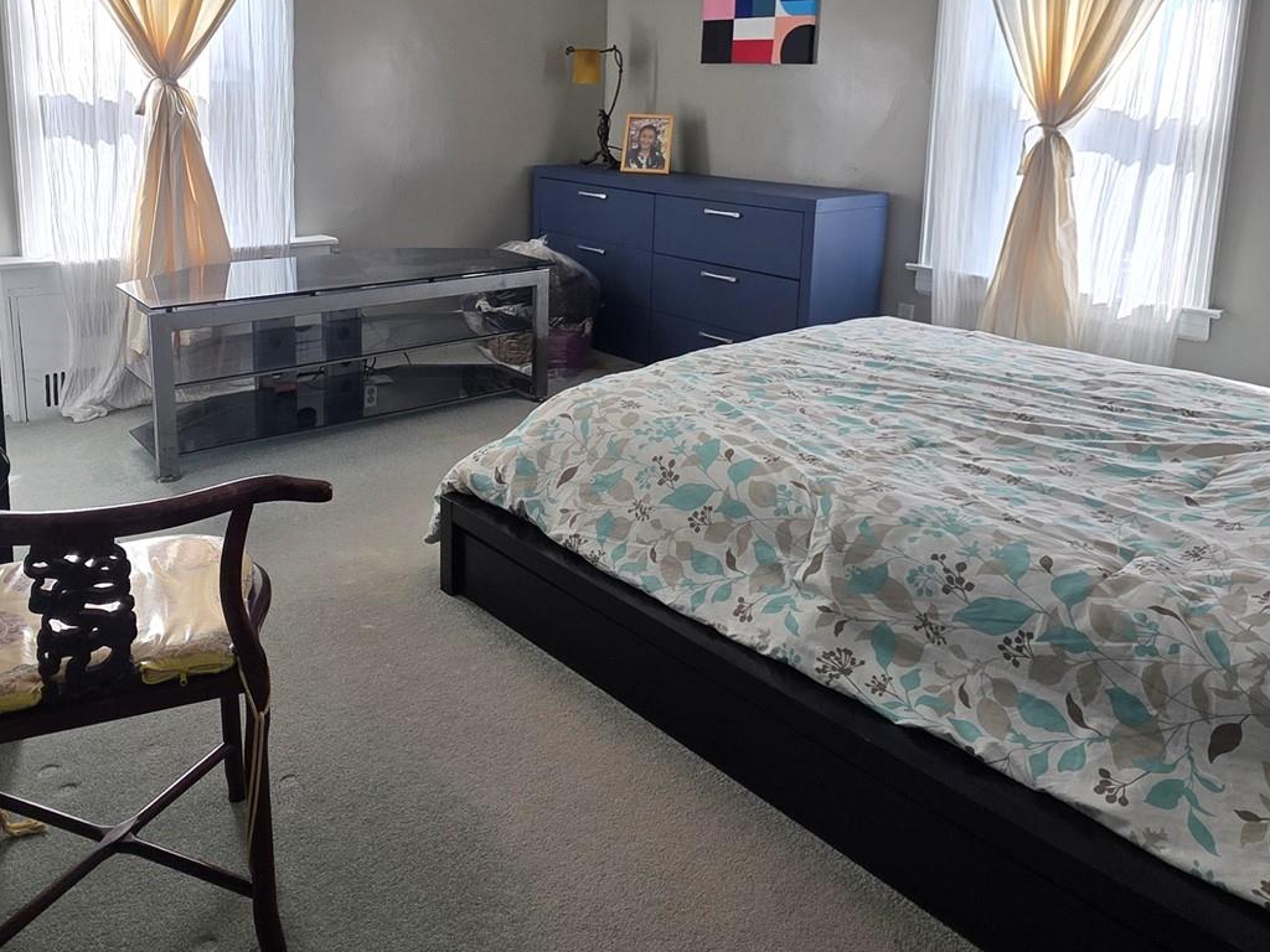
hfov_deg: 67.2
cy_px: 268
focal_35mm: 26
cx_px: 597
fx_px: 954
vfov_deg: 51.4
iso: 64
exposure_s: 1/120
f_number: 1.9
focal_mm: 2.2
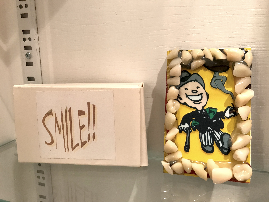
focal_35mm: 28
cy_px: 101
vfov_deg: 49.7
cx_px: 134
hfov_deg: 63.4
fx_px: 218
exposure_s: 1/17
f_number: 1.8
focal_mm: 3.99
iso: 40
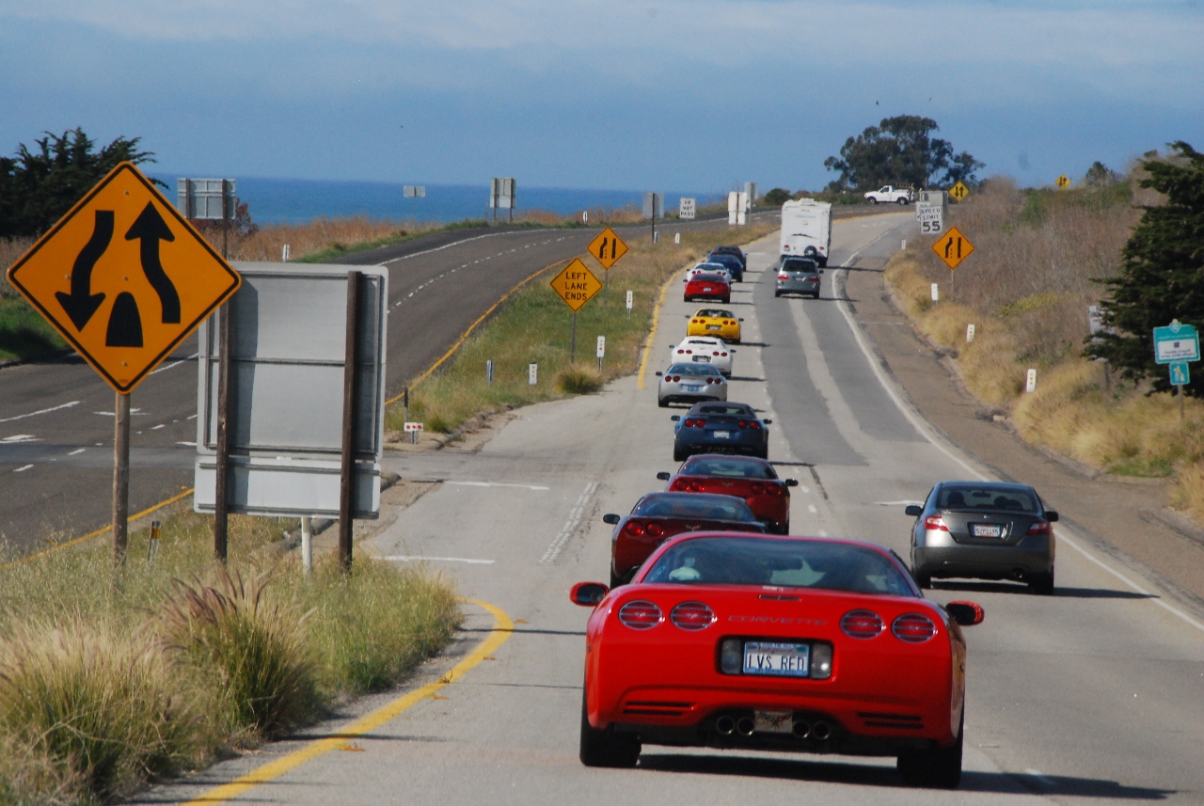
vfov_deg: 5.4
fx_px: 8539
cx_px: 602
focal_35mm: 255
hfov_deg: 8.1
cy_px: 403
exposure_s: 1/800
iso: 800
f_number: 13
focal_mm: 170
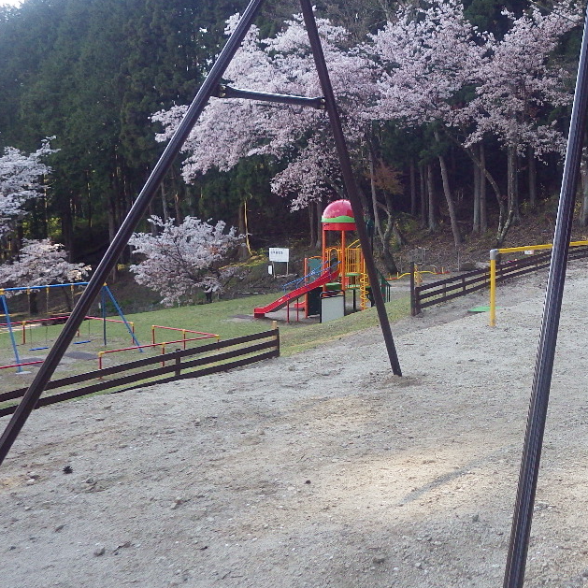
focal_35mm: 45
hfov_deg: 34.9
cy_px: 227
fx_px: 865
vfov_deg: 37.4
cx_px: 552
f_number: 2.8
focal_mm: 4.5
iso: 250
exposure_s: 1/500
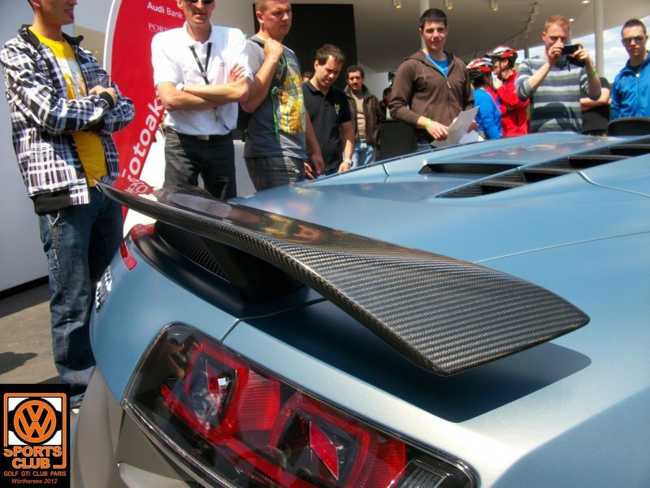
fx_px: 638
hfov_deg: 54.0
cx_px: 325
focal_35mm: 34
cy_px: 244
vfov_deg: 41.8
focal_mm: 5.7
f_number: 5.5
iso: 80
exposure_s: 1/237
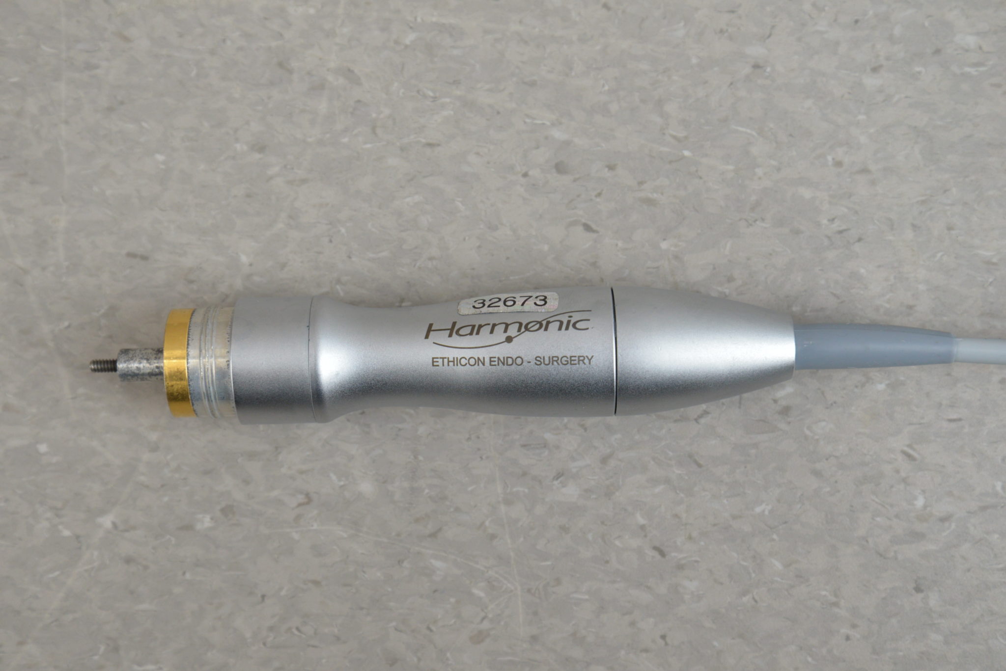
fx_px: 1901
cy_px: 336
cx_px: 503
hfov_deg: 29.6
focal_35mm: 68
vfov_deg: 20.0
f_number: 7.1
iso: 1600
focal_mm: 68
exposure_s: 1/125
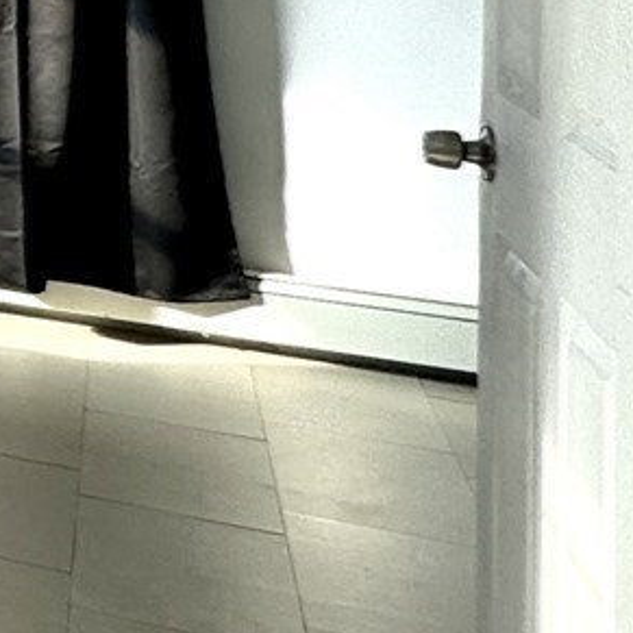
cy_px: -235
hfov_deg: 11.2
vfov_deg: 18.3
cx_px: -1307
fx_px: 1800
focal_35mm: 87
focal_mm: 2.22
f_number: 2.2
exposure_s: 1/281
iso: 40
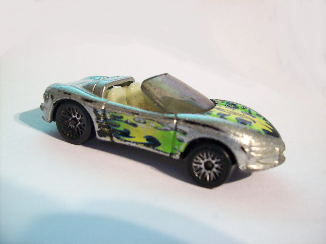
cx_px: 163
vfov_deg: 39.6
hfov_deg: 51.4
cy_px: 122
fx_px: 339
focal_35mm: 36
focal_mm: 6
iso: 160
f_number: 2.7
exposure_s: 1/4.14
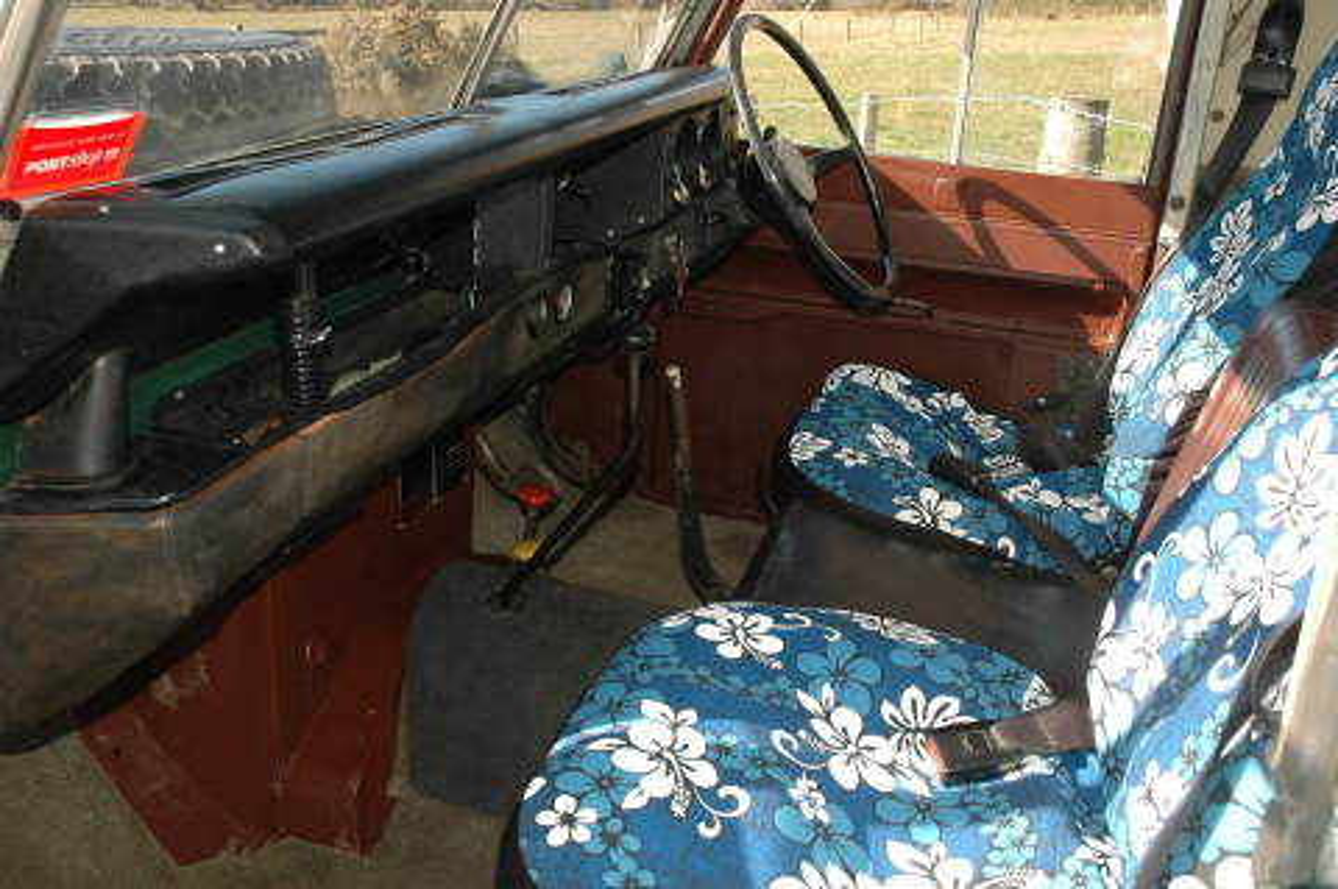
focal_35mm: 36
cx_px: 669
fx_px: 1337
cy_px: 444
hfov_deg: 53.2
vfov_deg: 36.8
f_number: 8
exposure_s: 1/250
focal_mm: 24
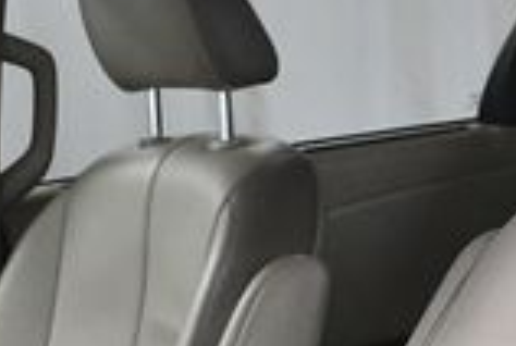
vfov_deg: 9.2
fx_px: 2097
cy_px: 483
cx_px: 578
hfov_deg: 13.7
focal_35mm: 146
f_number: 3.5
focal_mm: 18
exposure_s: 1/125
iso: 1600
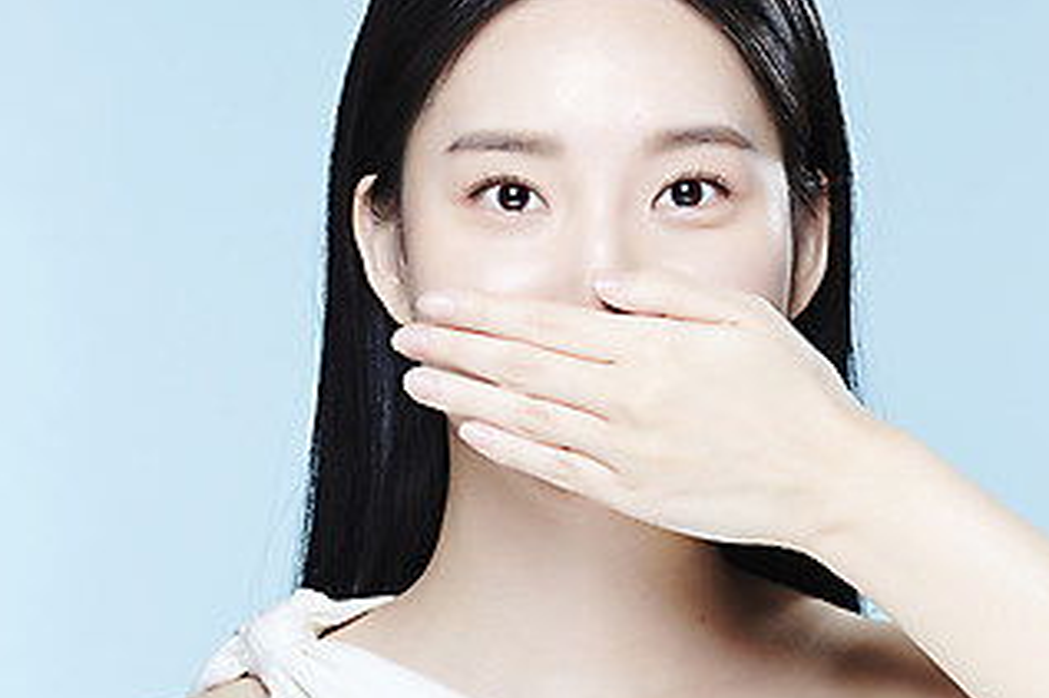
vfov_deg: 6.9
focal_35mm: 199
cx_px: 596
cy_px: 447
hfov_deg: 10.3
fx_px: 5795
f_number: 16
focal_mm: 105
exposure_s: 1/125
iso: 64
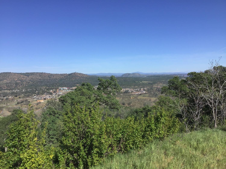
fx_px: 202
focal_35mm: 31
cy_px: 84
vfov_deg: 45.4
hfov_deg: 58.4
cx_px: 113
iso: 25
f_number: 2.4
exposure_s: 1/1664
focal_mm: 3.3
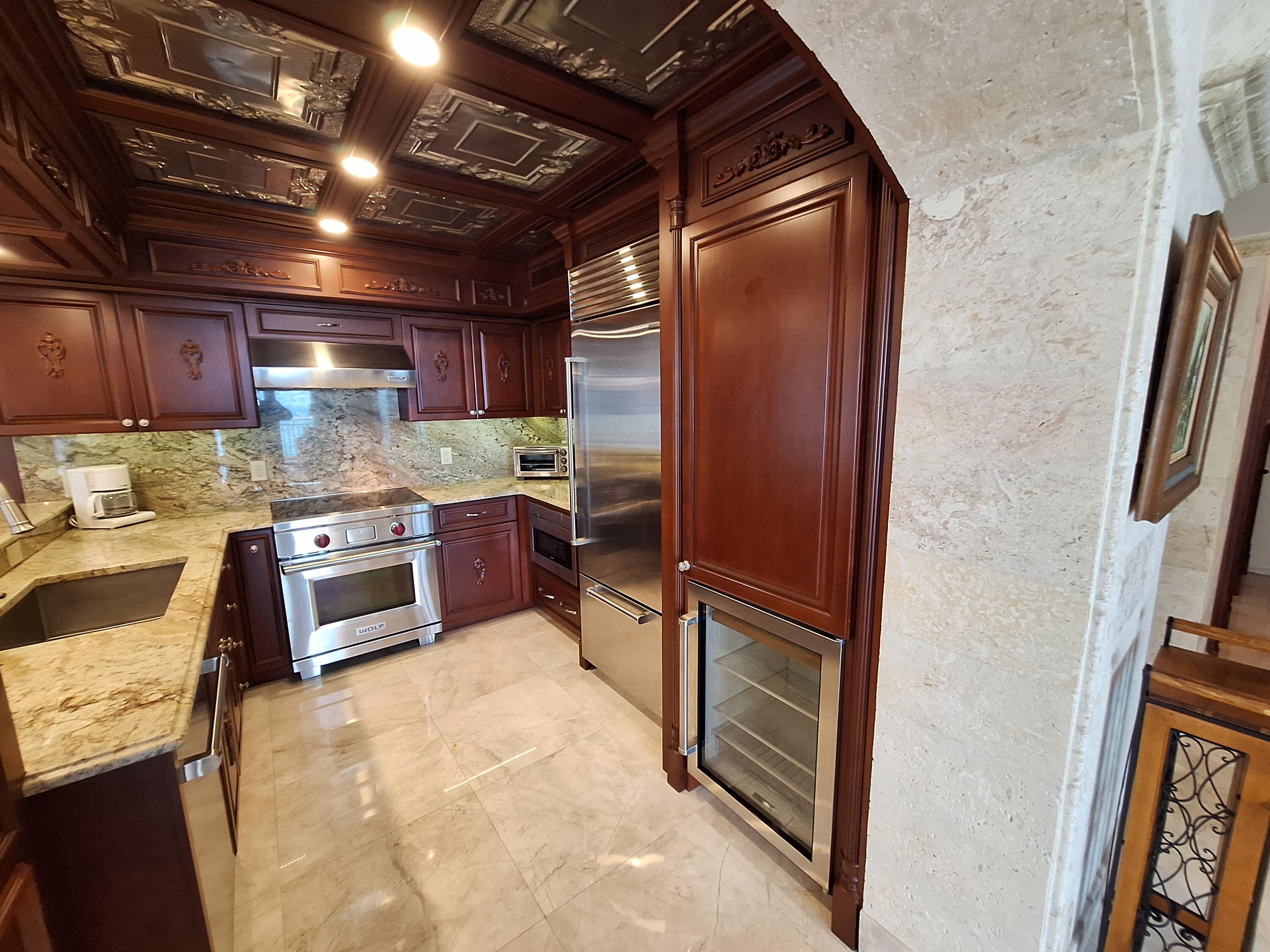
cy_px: 476
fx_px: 477
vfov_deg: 89.9
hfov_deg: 106.2
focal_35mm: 13
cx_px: 635
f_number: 2.2
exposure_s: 1/40
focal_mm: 1.74
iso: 200
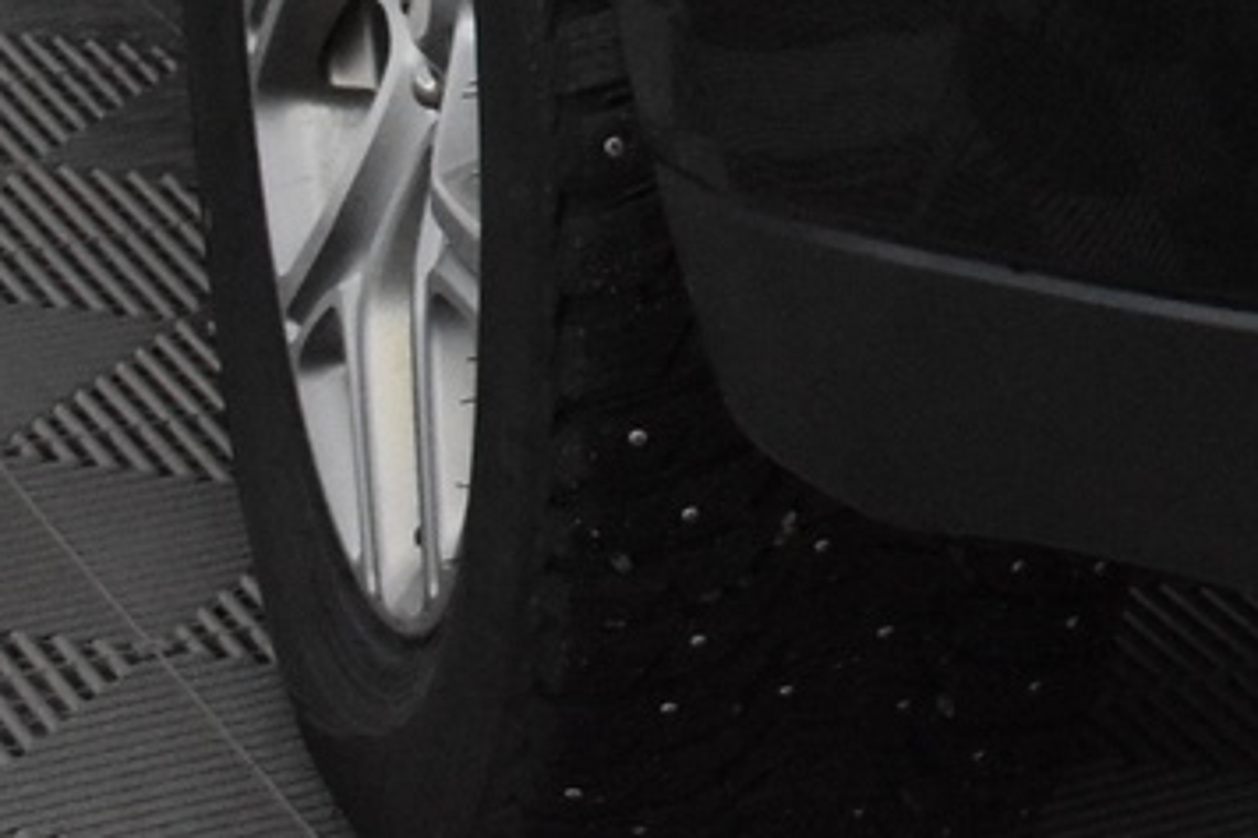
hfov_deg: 9.8
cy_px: -902
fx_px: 6671
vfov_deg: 6.9
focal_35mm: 191
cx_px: 2737
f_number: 6.3
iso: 3200
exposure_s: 1/160
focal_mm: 28
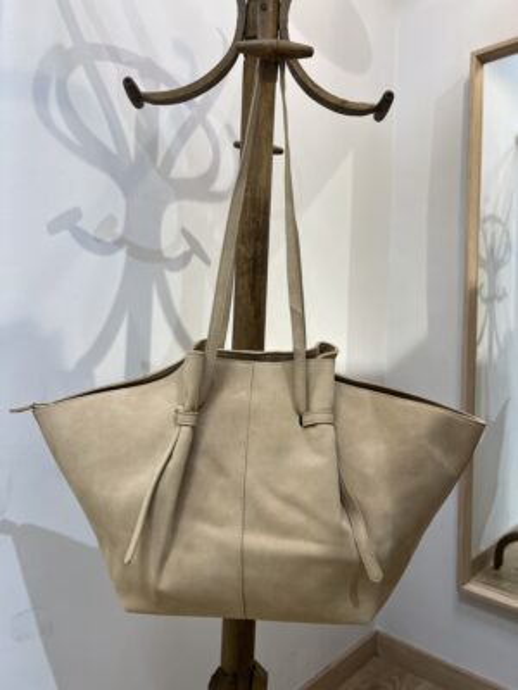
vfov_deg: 67.3
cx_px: 259
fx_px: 519
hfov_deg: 53.1
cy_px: 345
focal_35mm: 26
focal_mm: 5.7
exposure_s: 1/100
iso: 64
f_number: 1.5
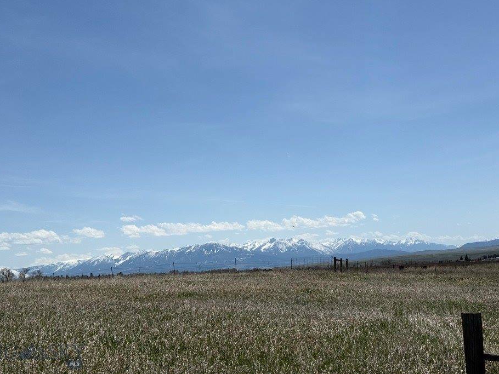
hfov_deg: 35.5
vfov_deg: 27.0
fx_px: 779
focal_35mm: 54
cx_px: 259
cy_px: 165
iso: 64
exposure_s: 1/11364
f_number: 1.78
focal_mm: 6.76
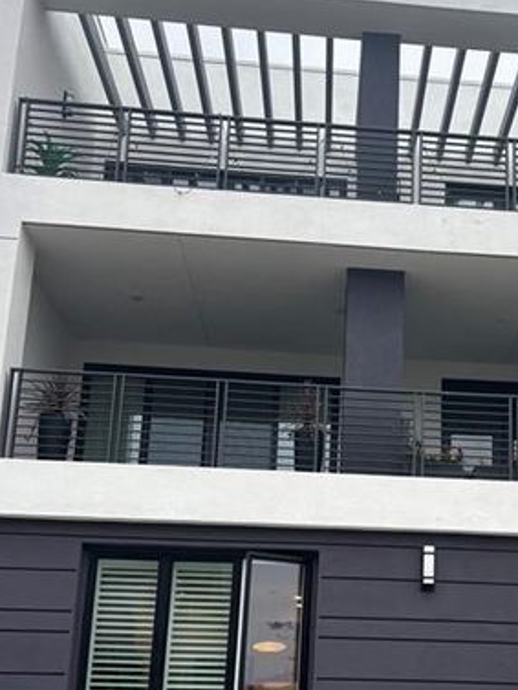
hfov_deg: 30.8
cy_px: 490
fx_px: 917
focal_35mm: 46
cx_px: 410
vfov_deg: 40.4
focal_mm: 5.96
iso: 50
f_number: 1.6
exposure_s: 1/880
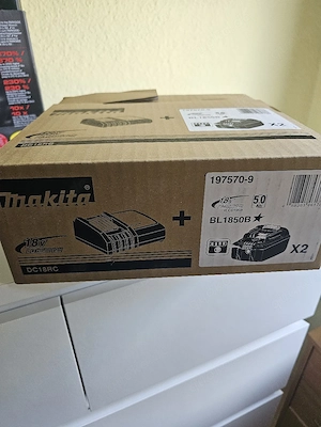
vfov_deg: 73.9
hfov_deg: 58.9
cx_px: 160
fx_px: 284
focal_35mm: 23
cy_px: 214
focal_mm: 6.3
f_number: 1.7
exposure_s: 1/143
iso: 400
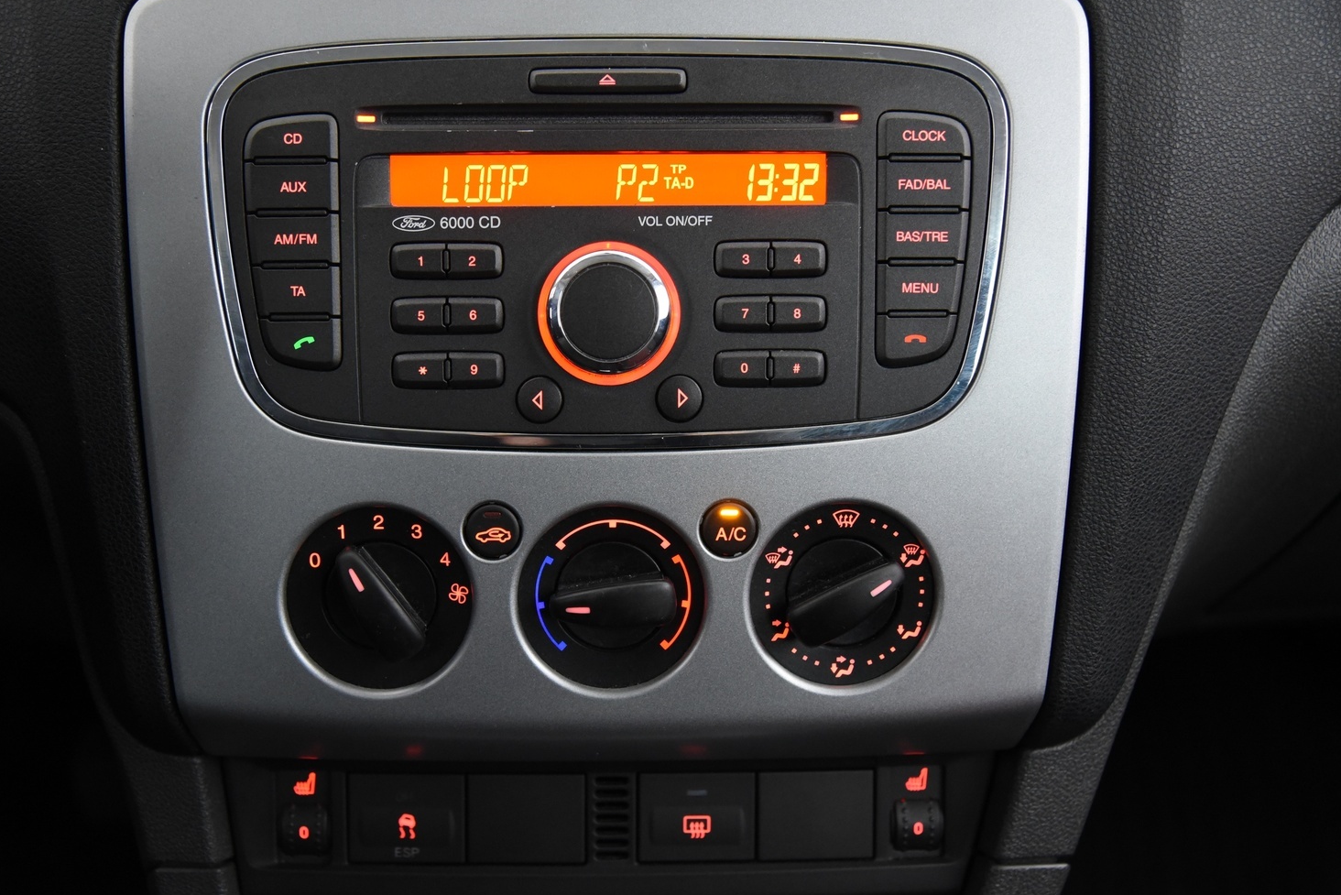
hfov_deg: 46.3
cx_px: 610
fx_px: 1565
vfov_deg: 31.9
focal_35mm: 42
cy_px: 457
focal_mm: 38
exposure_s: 1/25
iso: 4000
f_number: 4
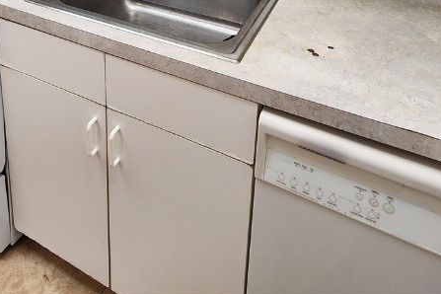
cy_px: -80
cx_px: 168
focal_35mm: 31
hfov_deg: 59.6
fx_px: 380
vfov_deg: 32.7
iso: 100
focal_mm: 2.2
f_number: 2.2
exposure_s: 1/60
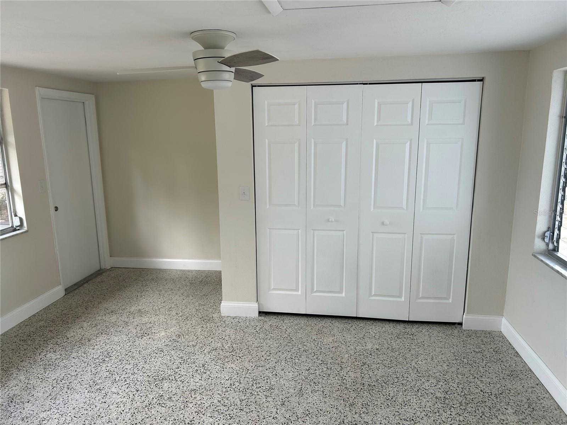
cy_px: 212
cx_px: 284
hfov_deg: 67.3
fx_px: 426
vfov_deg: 53.1
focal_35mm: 26
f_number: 1.5
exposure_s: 1/121
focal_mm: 5.7
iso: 40
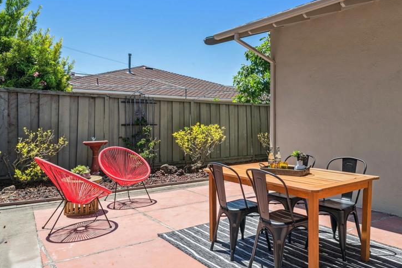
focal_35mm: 28
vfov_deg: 46.4
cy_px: 127
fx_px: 313
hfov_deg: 63.9
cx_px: 266
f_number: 16
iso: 400
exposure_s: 1/200
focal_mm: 20
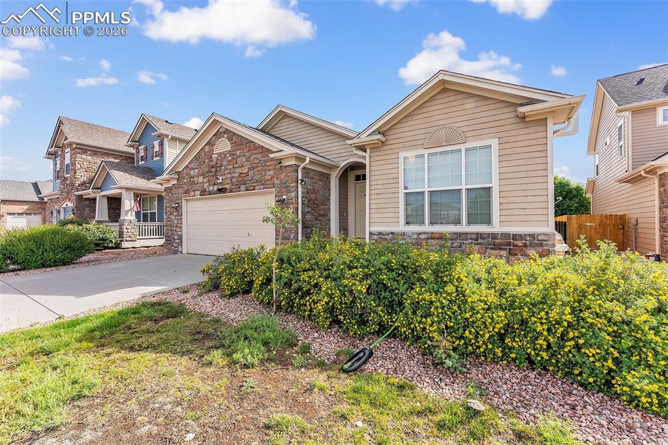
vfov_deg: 81.2
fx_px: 260
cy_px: 222
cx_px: 334
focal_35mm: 14
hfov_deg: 104.2
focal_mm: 14
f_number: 9
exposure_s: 1/400
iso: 400
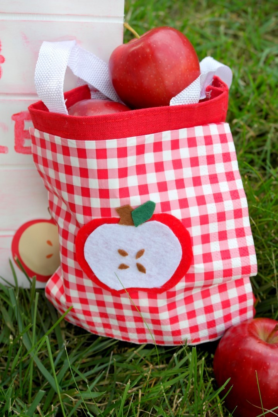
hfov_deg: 25.5
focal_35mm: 53
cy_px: 208
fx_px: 614
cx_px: 139
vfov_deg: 37.5
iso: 100
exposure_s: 1/200
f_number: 5.6
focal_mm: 35
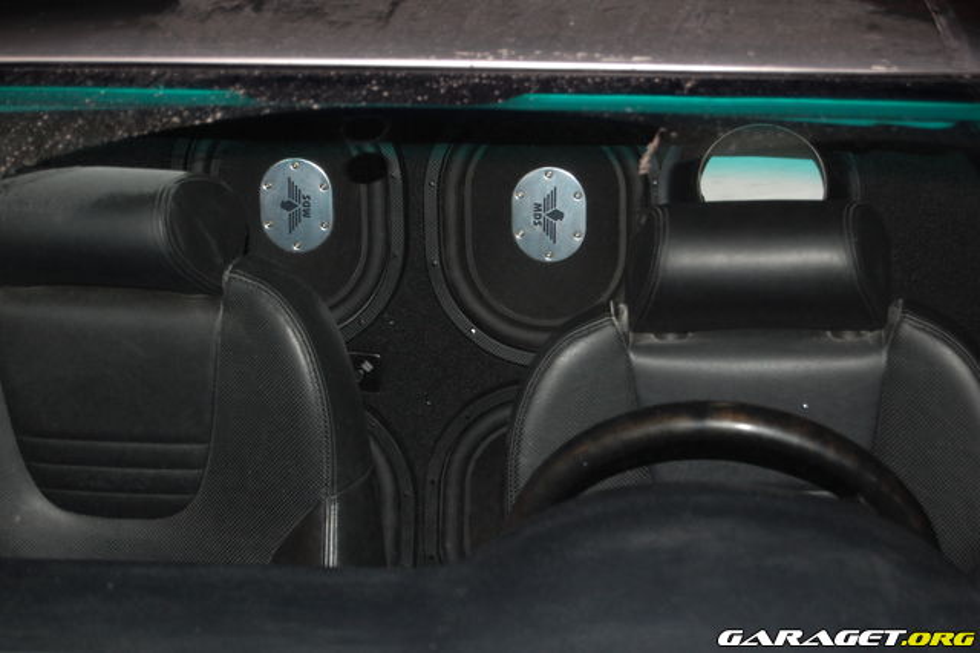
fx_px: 2245
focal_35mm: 82
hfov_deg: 24.6
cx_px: 490
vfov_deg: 16.5
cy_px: 326
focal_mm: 55
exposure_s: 1/60
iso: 400
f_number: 5.6
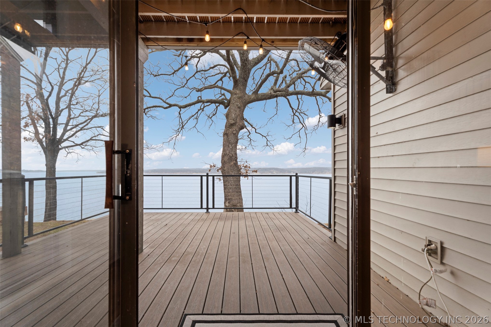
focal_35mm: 16
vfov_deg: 73.7
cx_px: 246
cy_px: 164
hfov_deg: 96.7
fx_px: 218
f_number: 8
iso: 160
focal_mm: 16
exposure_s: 1/15
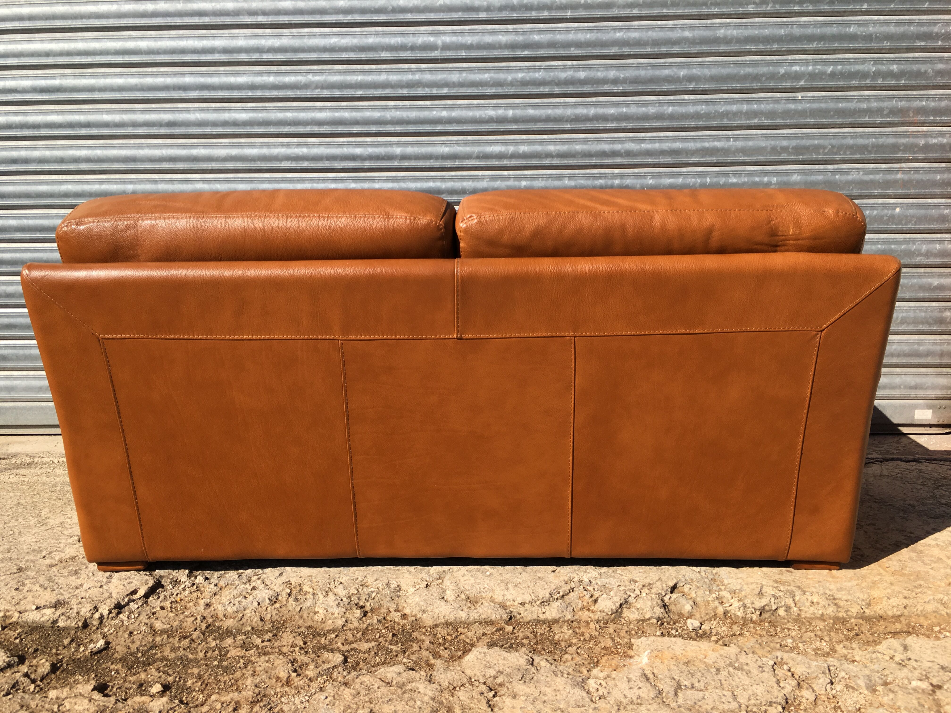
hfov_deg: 61.7
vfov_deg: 48.2
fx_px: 797
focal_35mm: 29
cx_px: 476
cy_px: 356
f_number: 2.2
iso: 25
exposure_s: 1/1570
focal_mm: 4.15
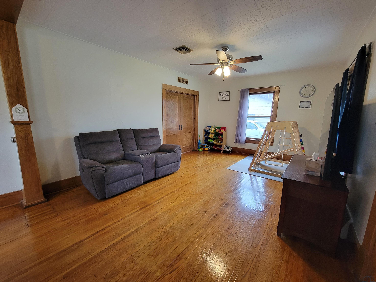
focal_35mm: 13
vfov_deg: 89.9
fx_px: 141
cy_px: 141
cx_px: 188
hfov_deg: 106.2
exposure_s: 1/60
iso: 250
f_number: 2.2
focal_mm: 2.2
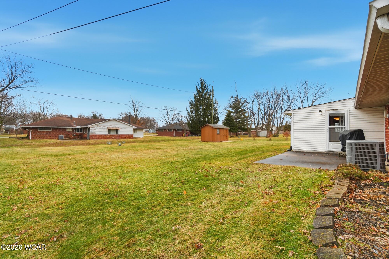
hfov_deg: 100.4
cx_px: 194
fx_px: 162
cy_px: 130
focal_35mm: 15
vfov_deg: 77.3
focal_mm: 10
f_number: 4
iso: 100
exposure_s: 1/2000
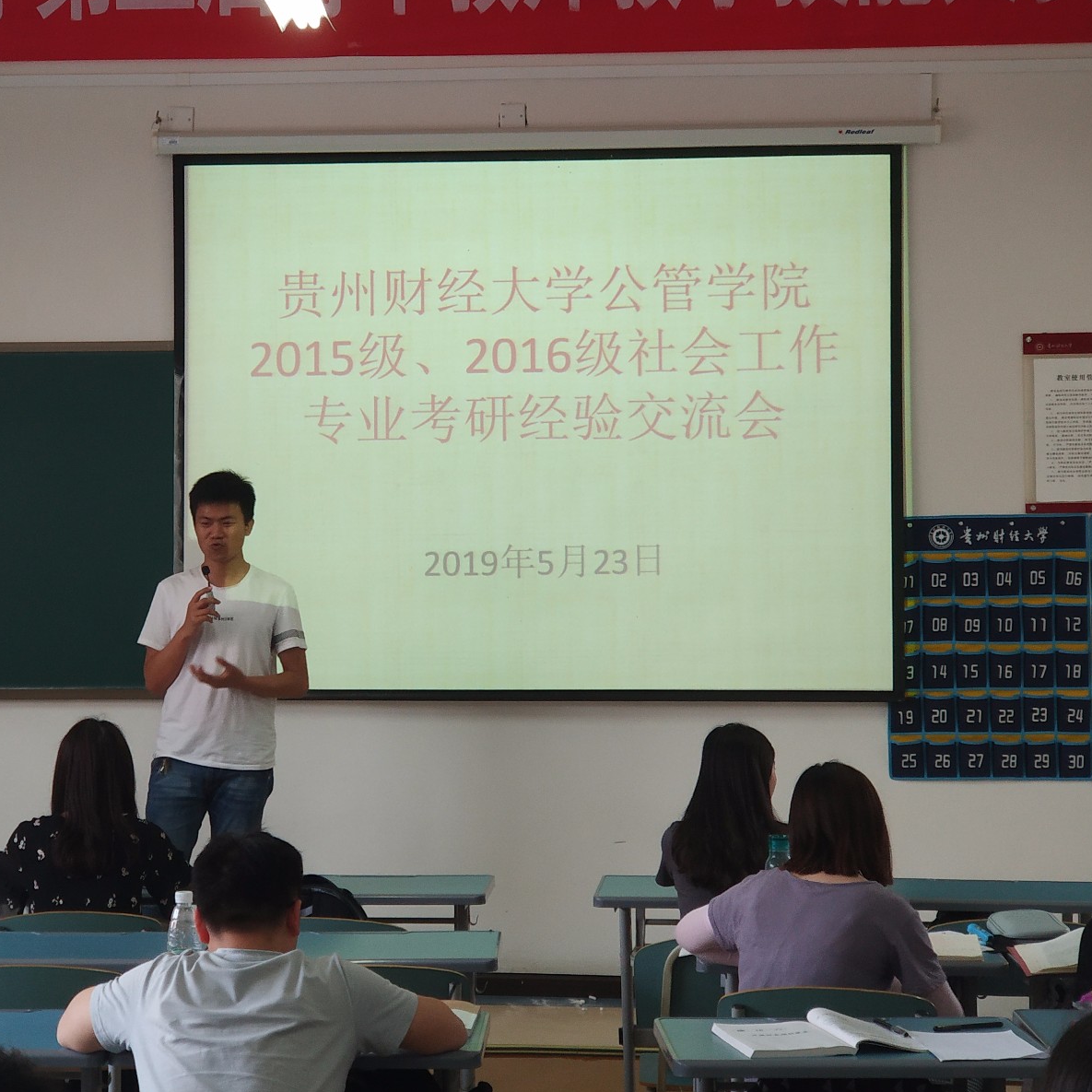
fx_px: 2213
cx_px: 389
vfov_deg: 27.7
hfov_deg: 27.6
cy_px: 548
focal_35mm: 62
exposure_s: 1/50
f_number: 2.6
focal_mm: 6.06
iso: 400
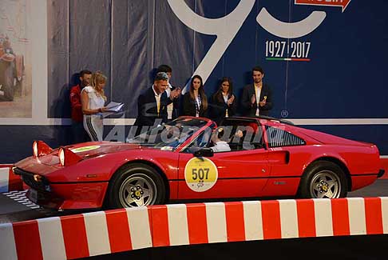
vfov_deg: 19.0
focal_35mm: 72
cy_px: 130
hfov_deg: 28.0
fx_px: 777
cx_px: 194
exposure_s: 1/60
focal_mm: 48
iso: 450
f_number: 4.8
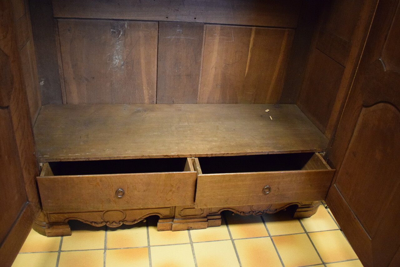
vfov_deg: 43.6
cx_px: 200
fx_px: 333
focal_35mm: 30
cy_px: 134
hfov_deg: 61.9
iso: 5600
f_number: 3.8
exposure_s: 1/60
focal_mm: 20
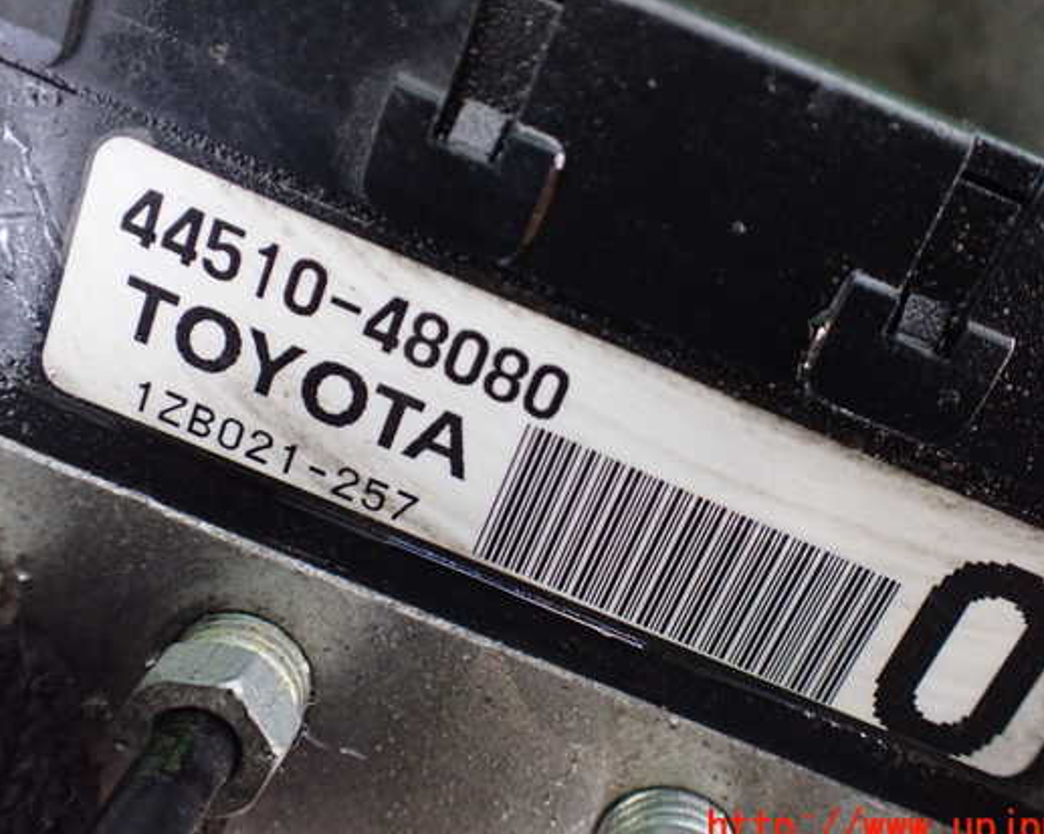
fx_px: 1050
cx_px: 557
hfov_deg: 52.8
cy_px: 400
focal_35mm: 34
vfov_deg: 43.3
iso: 800
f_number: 2.3
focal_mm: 5.4
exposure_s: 1/40
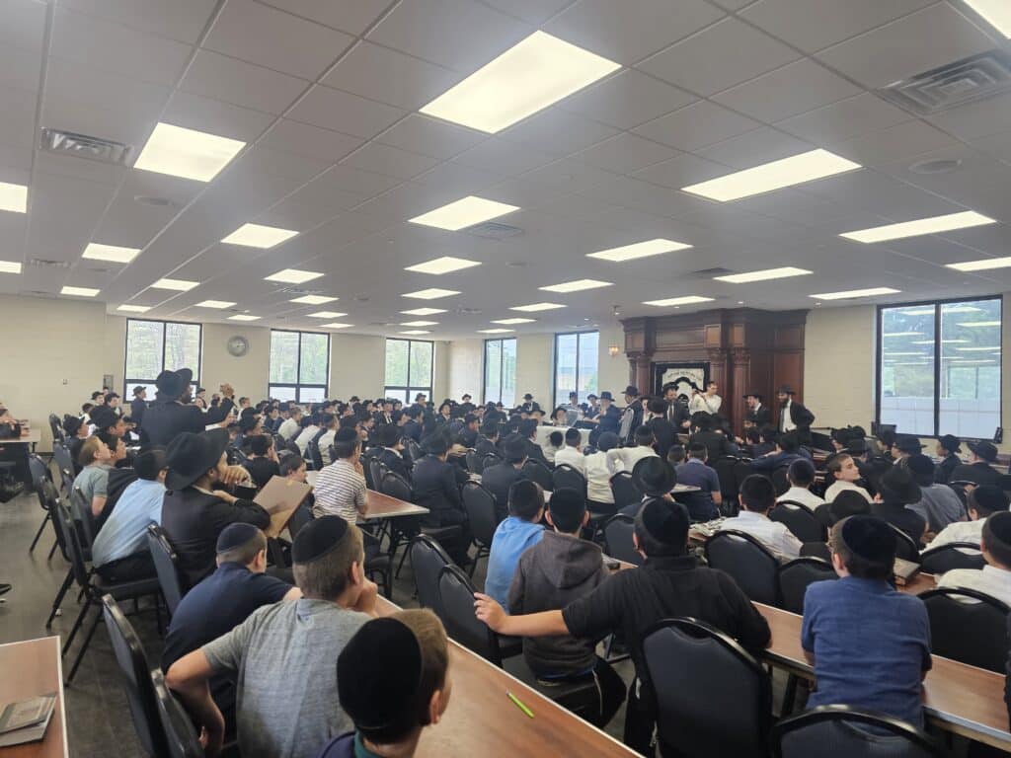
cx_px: 506
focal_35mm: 23
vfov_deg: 58.9
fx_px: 672
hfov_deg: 73.9
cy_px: 379
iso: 200
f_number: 1.7
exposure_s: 1/180
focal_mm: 6.3
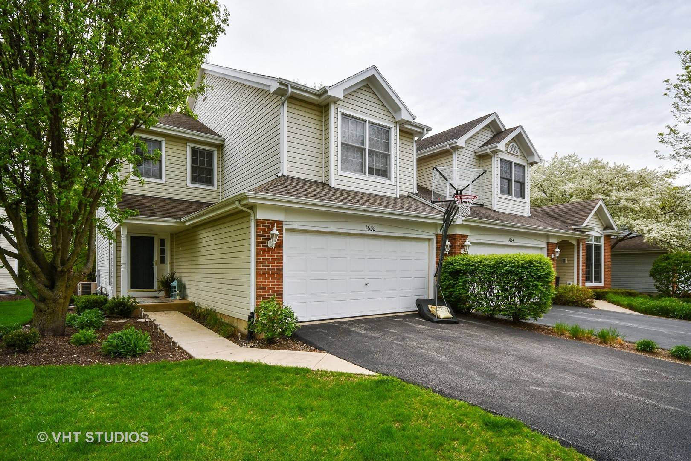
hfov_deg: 86.9
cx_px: 346
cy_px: 230
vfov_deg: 64.6
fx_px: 365
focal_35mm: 19
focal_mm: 13
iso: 200
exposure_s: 1/200
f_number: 9
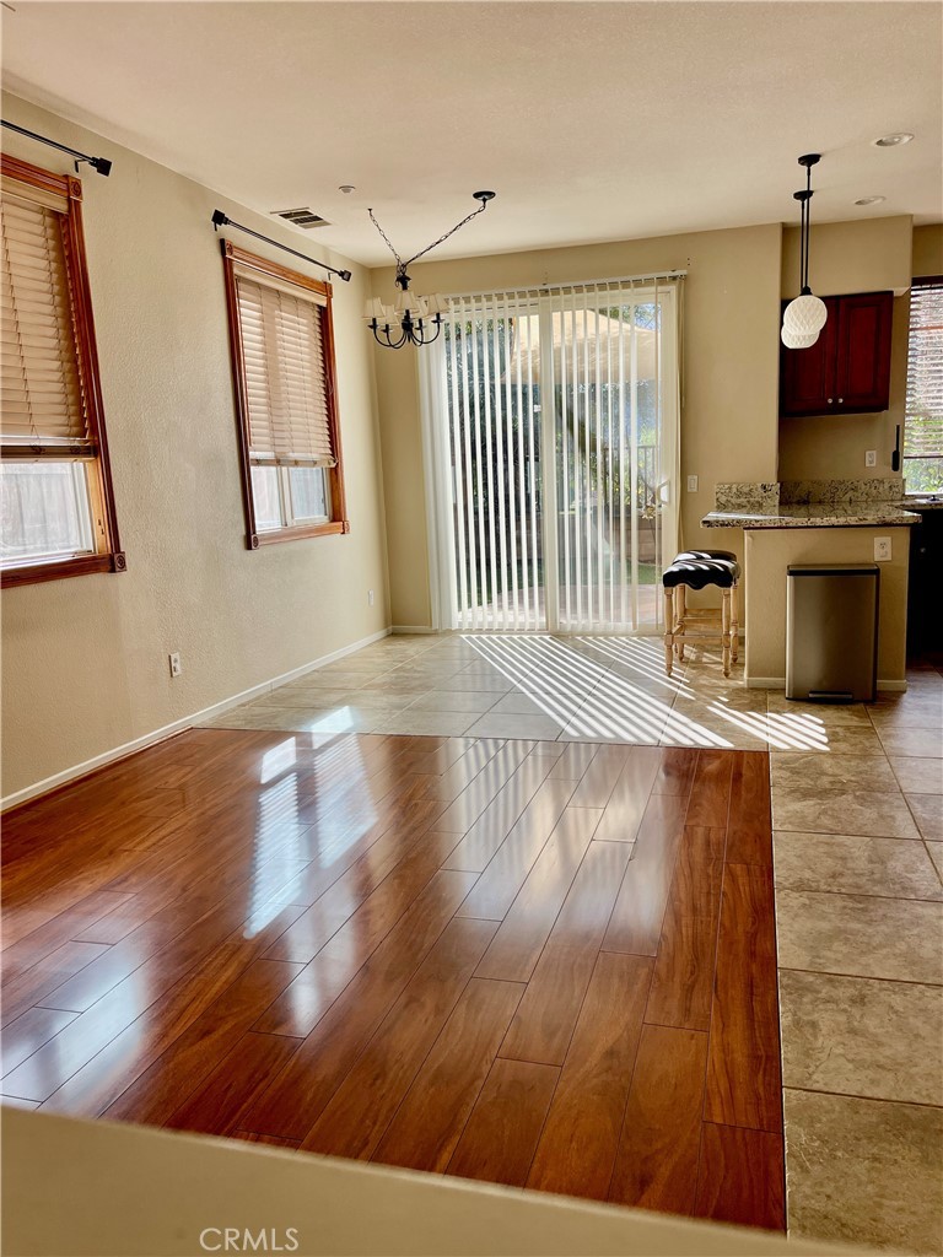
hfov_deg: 54.9
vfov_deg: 69.4
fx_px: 908
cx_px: 472
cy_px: 628
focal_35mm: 25
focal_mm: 5.1
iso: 32
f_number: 1.6
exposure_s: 1/550
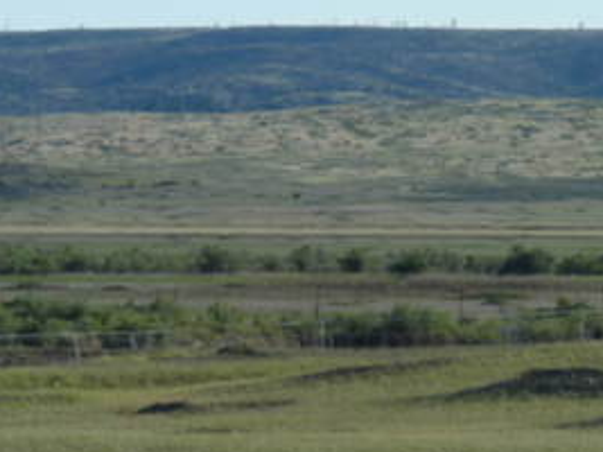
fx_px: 8758
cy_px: 484
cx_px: 318
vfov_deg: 3.0
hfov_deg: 3.9
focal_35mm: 503
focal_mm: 34.4
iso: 80
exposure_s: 1/400
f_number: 5.6
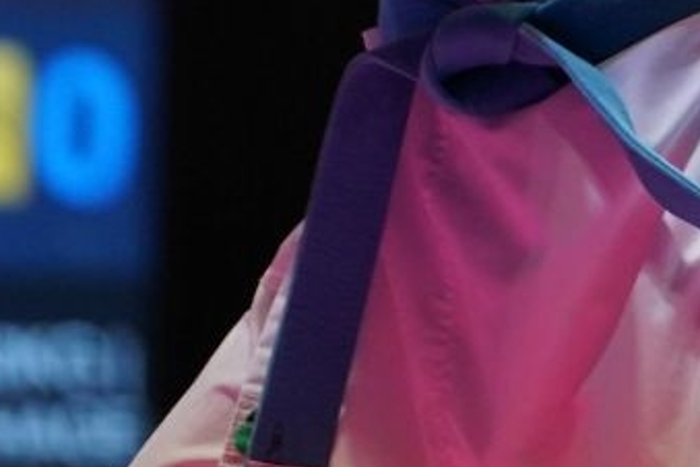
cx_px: 1076
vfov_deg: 1.3
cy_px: -630
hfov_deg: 1.9
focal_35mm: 1062
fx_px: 20648
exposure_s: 1/1000
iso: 2000
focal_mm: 200
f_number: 2.8
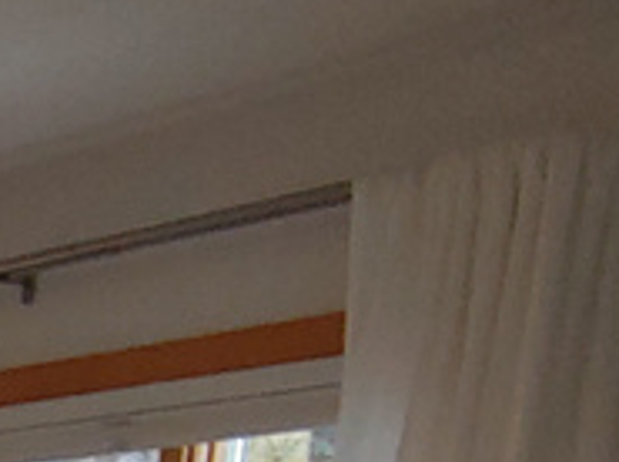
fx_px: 2177
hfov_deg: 11.9
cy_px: 1165
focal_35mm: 122
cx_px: -1024
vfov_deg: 10.3
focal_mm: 2.18
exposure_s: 1/30
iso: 100
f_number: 1.9
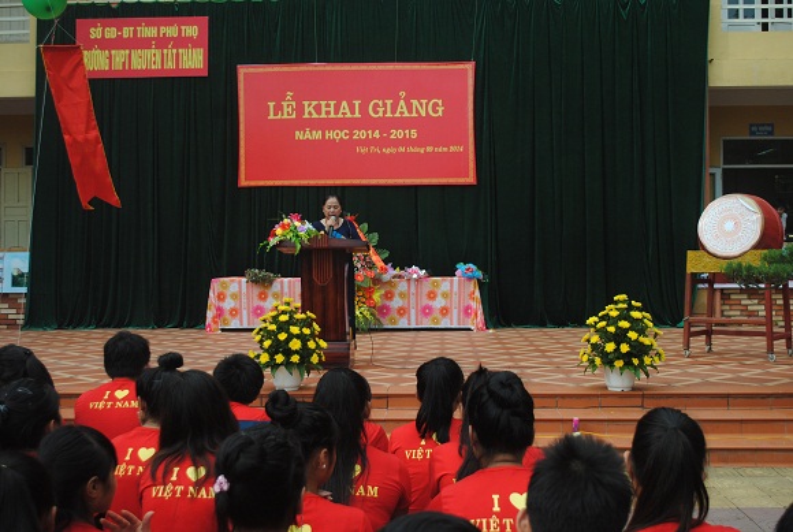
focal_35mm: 44
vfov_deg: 31.0
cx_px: 396
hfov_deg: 44.9
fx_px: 960
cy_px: 266
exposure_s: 1/500
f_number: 4.5
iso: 280
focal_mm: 29
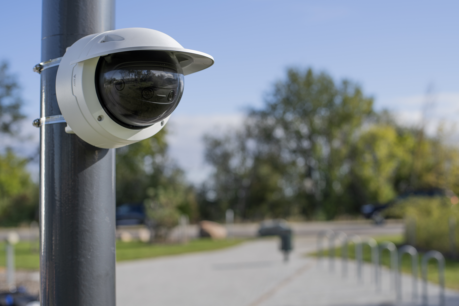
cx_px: 230
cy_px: 153
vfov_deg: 27.0
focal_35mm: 50
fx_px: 637
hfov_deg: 39.6
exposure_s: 1/640
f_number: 4
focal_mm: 50
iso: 50
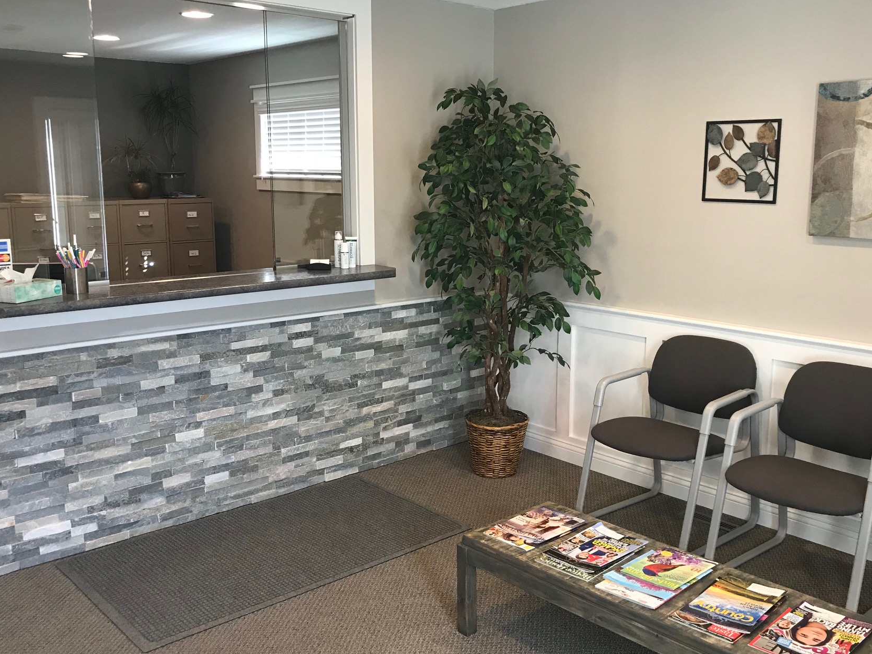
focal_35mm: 34
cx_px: 444
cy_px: 328
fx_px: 856
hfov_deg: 54.0
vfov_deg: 41.8
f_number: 1.8
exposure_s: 1/30
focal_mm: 3.99
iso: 32
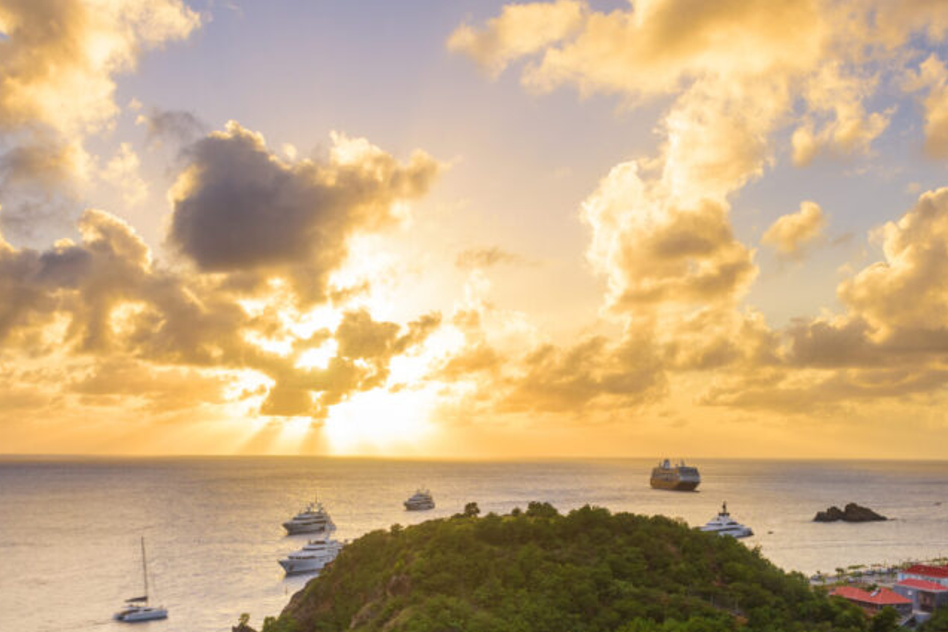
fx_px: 1185
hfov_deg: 43.6
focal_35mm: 45
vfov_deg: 29.6
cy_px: 448
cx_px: 490
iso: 500
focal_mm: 28
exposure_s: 1/60
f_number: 8
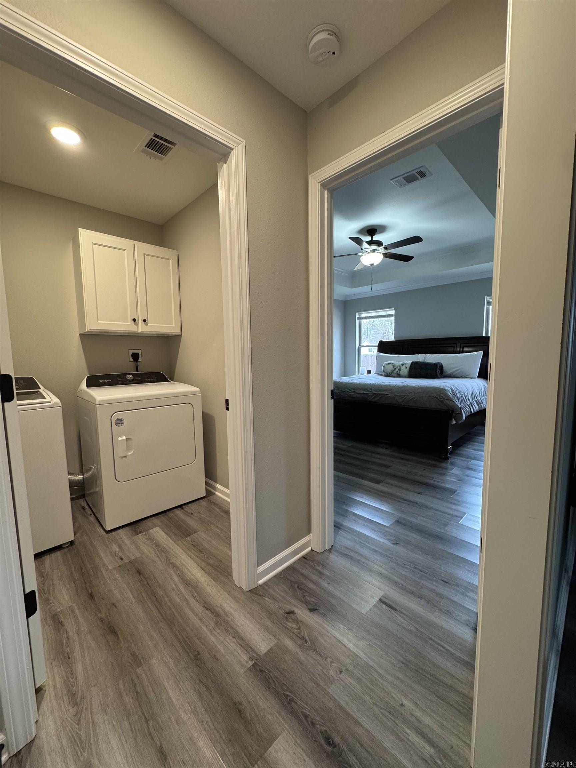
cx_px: 288
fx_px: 311
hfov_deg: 85.7
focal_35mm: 14
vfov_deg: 102.1
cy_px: 384
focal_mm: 2.22
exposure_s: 1/60
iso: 200
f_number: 2.2
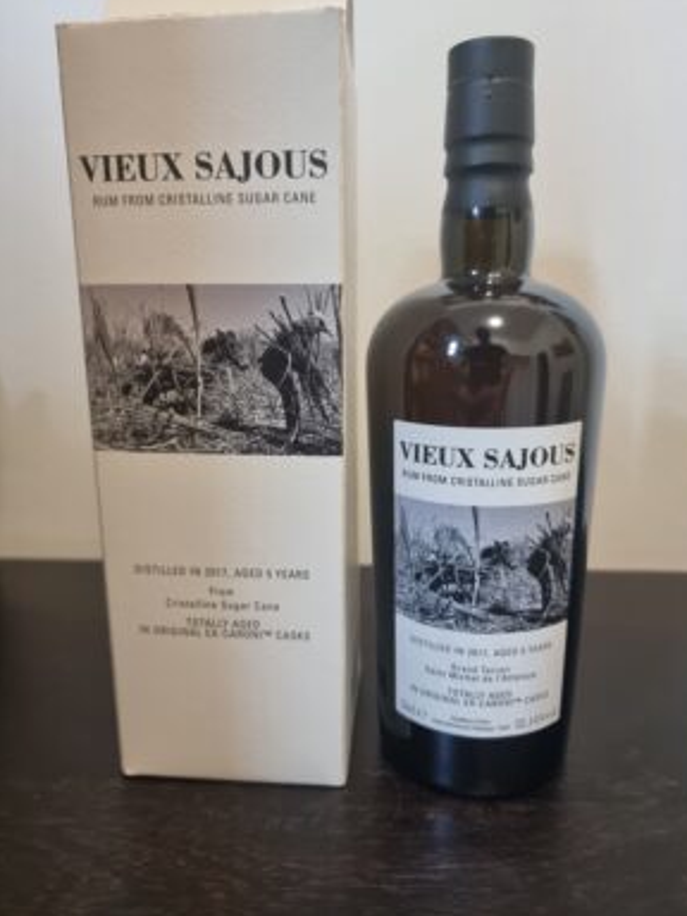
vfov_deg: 69.4
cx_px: 353
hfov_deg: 54.9
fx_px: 662
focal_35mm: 25
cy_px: 468
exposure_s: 1/60
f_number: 1.8
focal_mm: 6.7
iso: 800
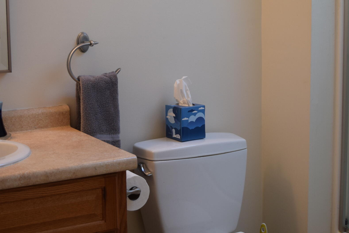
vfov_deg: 21.5
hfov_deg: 31.9
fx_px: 611
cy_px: 91
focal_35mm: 63
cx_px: 169
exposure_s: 1/60
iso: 400
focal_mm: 22
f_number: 4
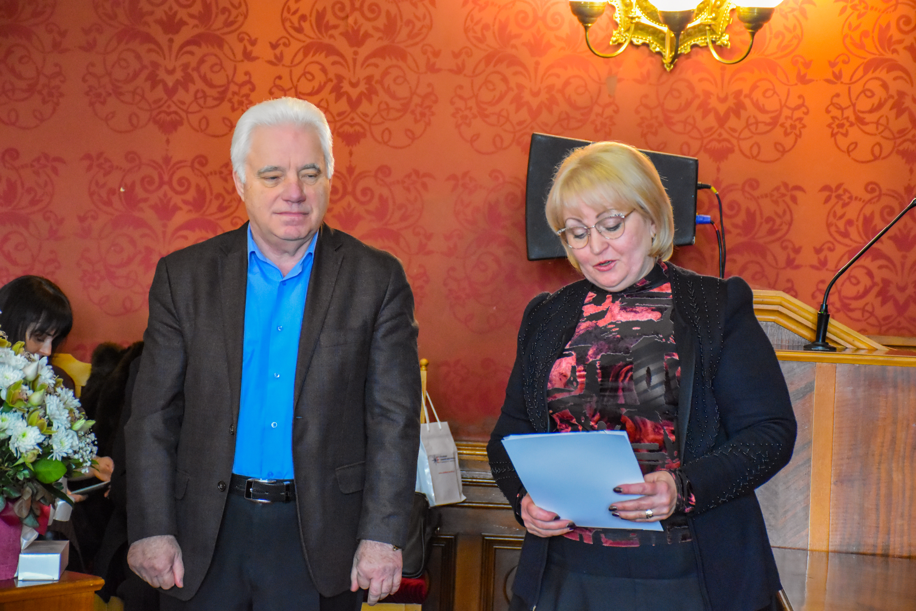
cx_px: 458
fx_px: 2366
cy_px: 306
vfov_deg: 14.7
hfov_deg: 21.9
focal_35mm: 93
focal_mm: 62
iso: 5000
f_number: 5
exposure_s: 1/60
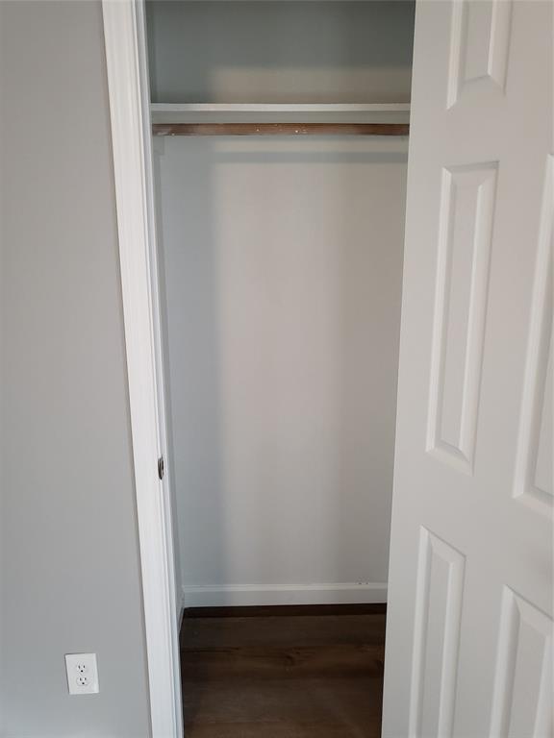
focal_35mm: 26
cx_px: 277
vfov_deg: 67.3
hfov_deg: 53.1
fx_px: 555
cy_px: 369
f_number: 1.8
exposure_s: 1/120
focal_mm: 4.25
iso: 320
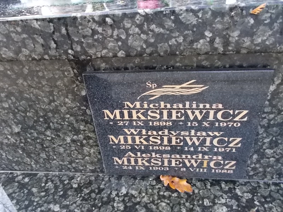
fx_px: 213
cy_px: 106
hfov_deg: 67.3
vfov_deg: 53.1
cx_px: 142
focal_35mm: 26
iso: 400
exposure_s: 1/125
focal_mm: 4.6
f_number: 3.2
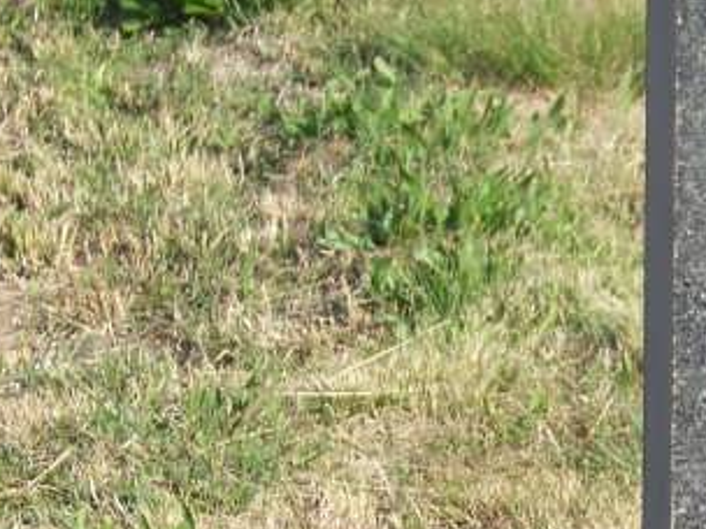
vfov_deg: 5.4
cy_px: 708
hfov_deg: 7.1
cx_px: 873
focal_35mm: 276
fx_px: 5629
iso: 64
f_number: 3.2
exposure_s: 1/500
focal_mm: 11.7
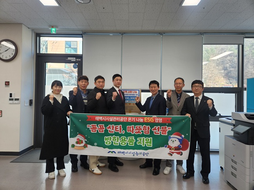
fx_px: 169
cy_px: 95
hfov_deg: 73.9
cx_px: 127
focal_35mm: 23
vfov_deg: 58.8
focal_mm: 5.4
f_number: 1.8
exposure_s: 1/120
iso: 50
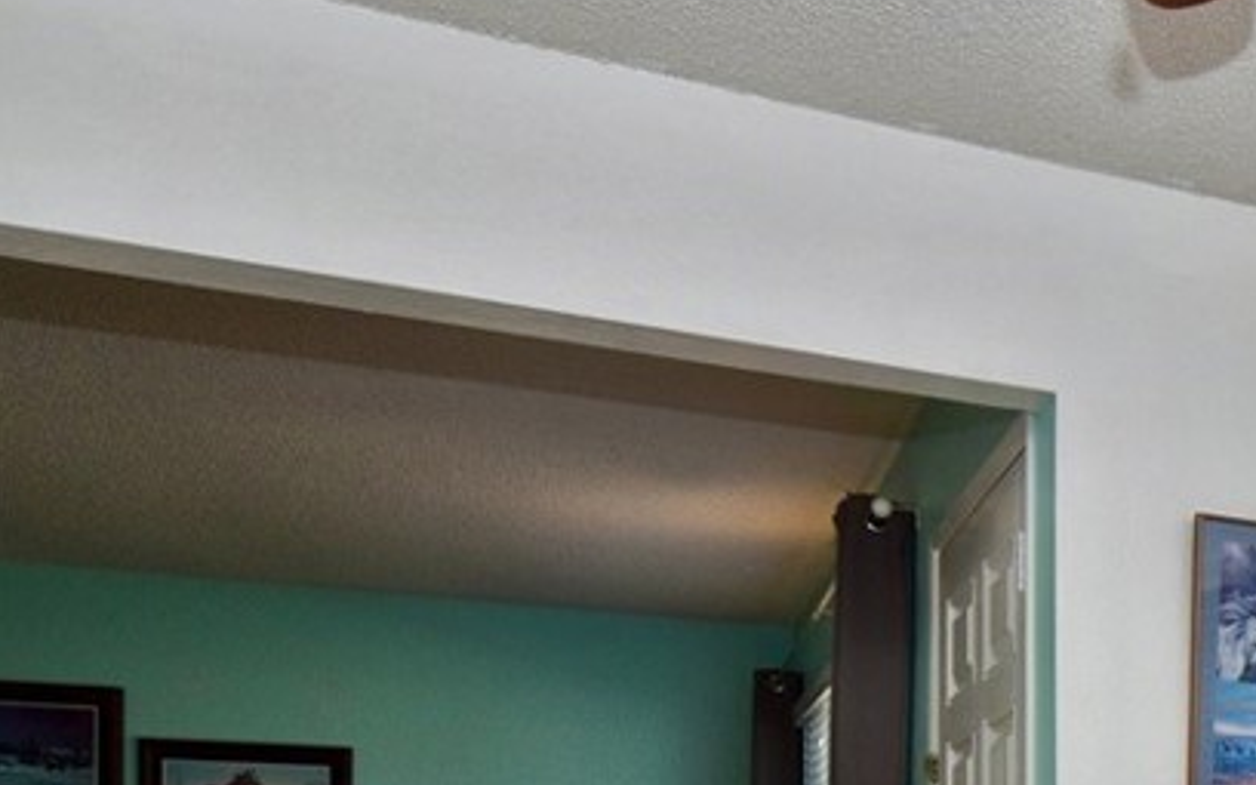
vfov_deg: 25.1
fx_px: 1575
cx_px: 1422
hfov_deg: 36.1
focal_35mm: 46
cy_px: 951
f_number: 8
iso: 250
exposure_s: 1/100
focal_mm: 12
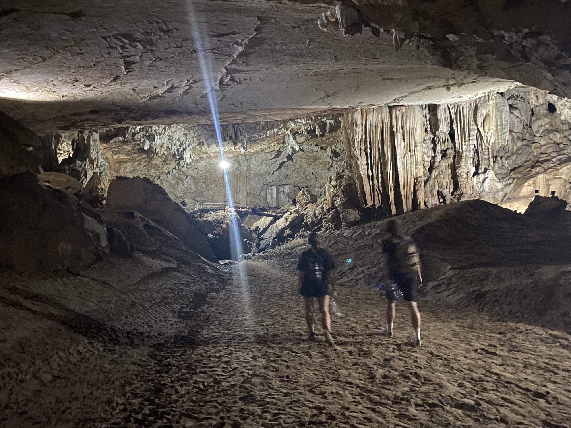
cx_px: 286
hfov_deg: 67.3
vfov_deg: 53.1
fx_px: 429
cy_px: 214
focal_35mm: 26
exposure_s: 1/10
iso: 500
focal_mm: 4.25
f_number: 1.8
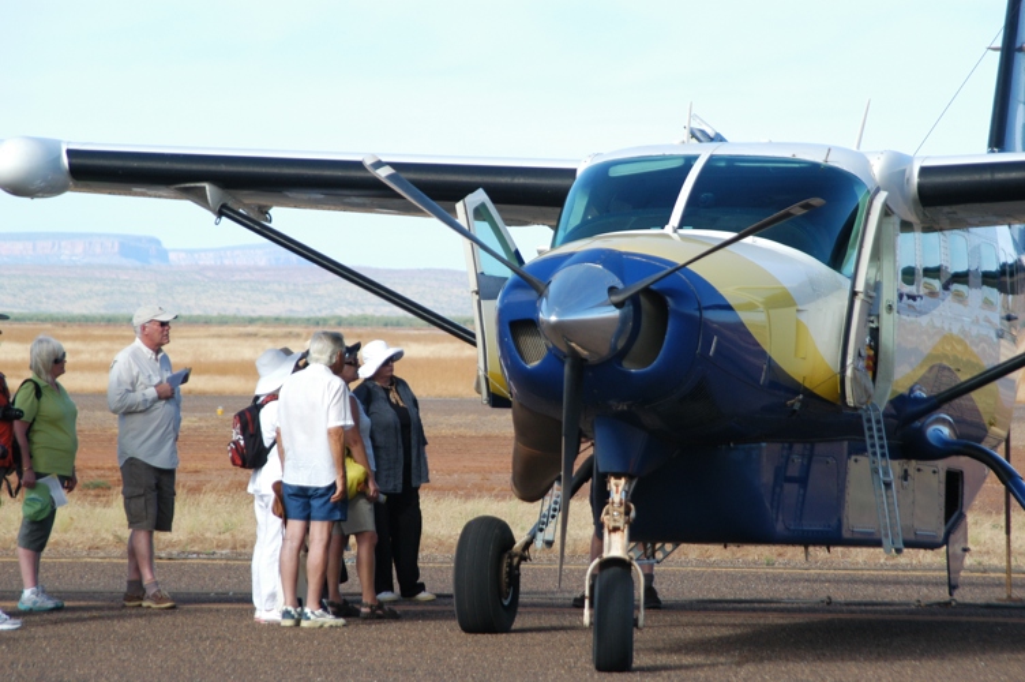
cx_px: 512
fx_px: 5974
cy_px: 341
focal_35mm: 210
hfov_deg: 9.8
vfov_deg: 6.5
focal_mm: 140
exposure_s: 1/800
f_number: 7.1
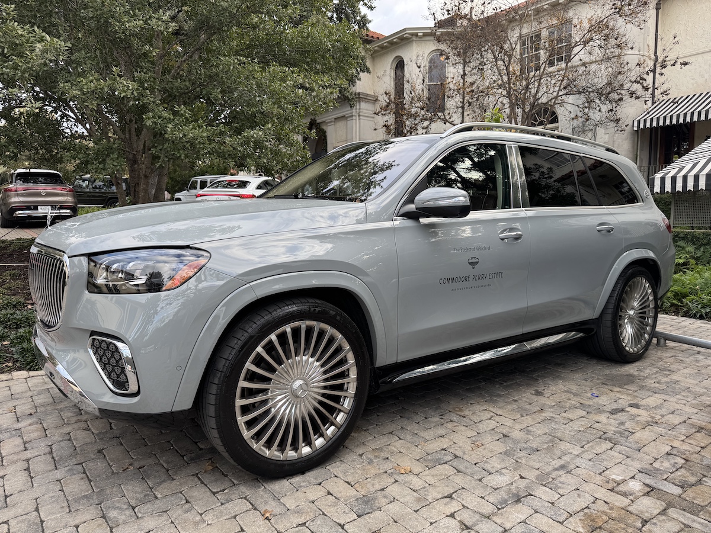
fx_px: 493
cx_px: 356
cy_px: 266
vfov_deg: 56.8
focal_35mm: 24
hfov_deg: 71.6
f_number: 1.78
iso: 80
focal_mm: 6.76
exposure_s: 1/323
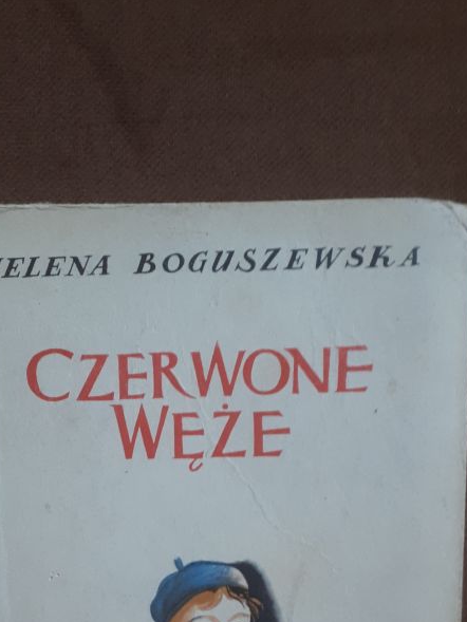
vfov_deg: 32.6
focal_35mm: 55
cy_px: 593
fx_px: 989
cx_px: 178
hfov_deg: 26.5
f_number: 1.9
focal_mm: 3.6
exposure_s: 1/30
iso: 160
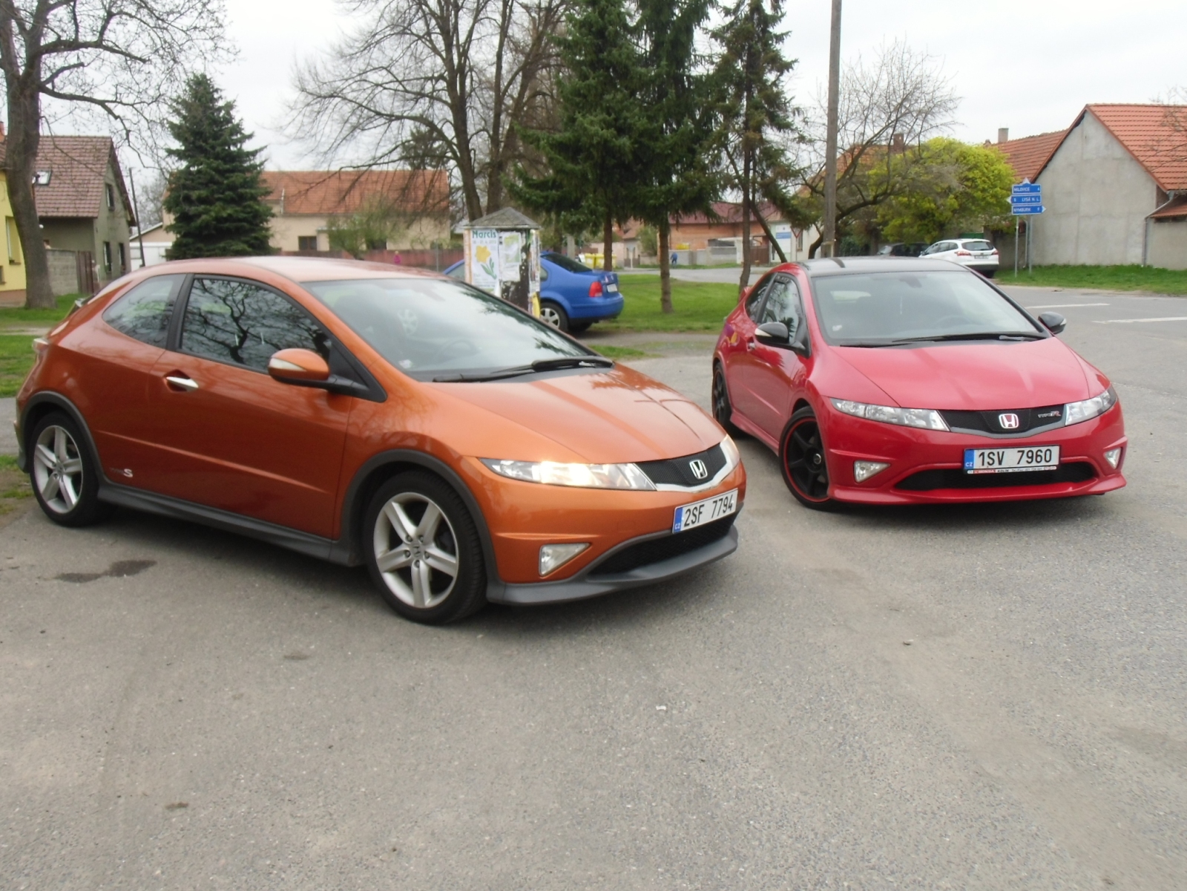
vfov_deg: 46.8
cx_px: 594
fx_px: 1029
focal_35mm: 30
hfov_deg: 60.0
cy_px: 446
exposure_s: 1/80
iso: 100
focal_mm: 5.36
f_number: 3.5
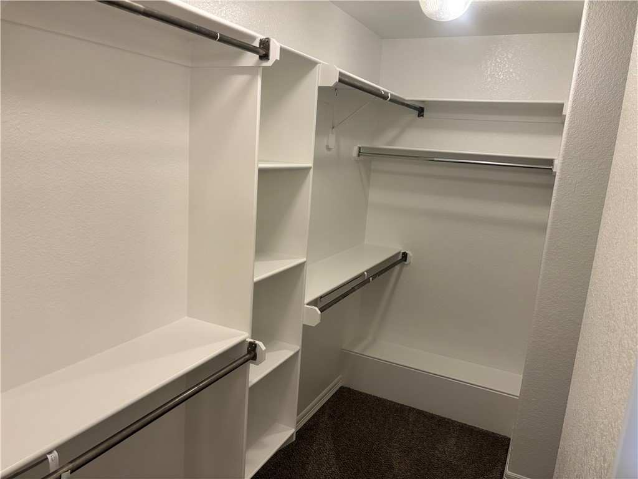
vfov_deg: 53.1
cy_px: 240
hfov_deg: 67.3
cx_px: 319
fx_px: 479
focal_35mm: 26
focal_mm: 5.96
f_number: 1.6
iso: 125
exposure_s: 1/120
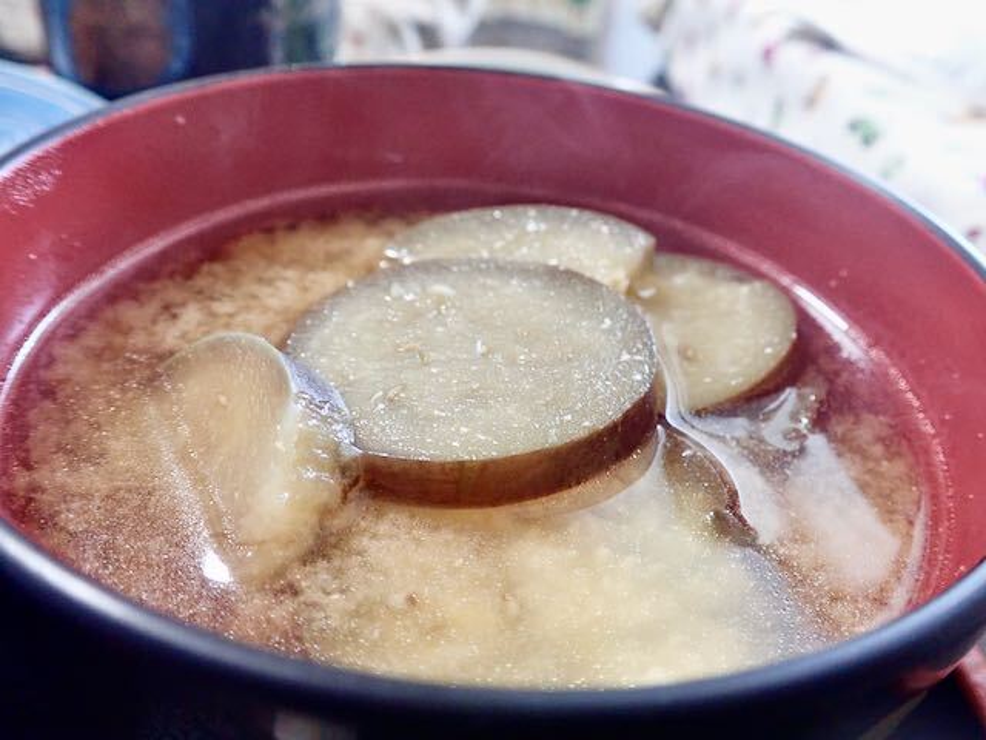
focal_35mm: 30
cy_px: 370
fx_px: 855
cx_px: 493
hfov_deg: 60.0
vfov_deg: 46.8
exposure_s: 1/40
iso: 800
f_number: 2.3
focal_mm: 5.5
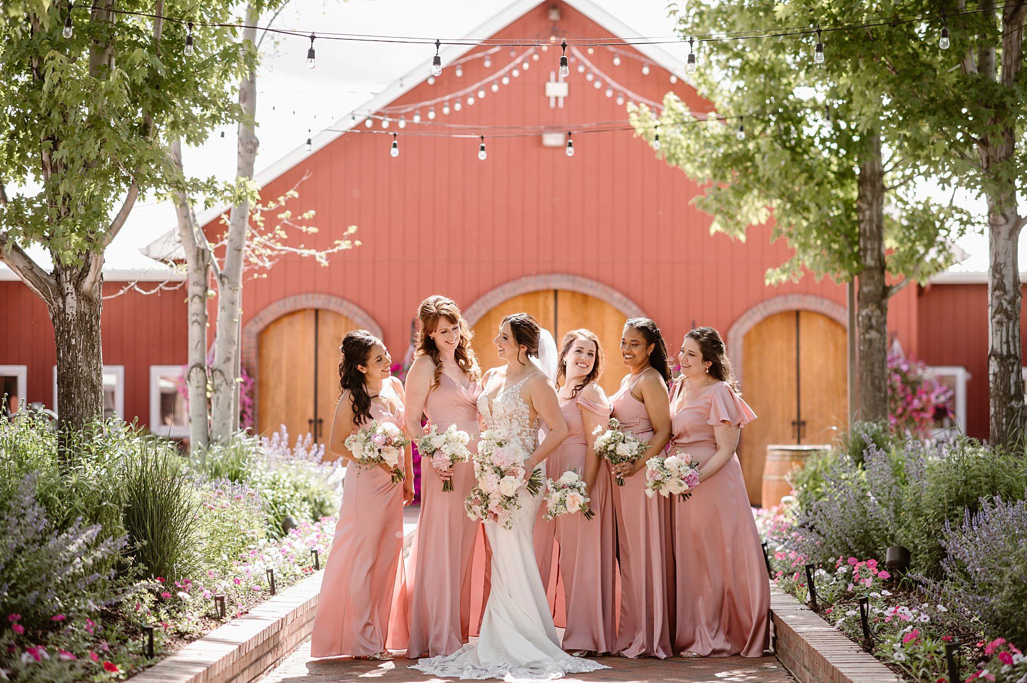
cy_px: 342
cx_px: 514
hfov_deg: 23.9
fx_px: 2423
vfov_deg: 16.1
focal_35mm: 85
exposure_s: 1/1000
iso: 200
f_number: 2.5
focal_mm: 85
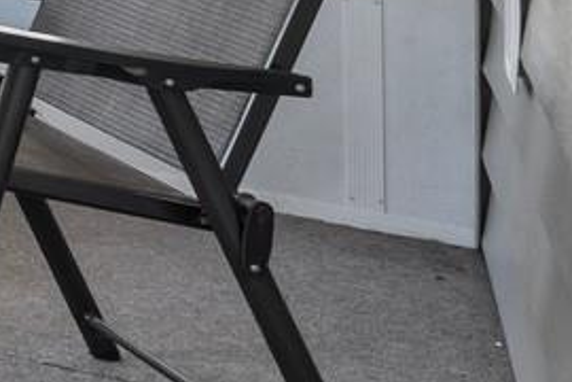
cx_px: -1341
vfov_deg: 11.6
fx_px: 1684
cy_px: -375
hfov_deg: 10.1
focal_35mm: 106
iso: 200
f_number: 10
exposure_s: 1/4
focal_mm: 14
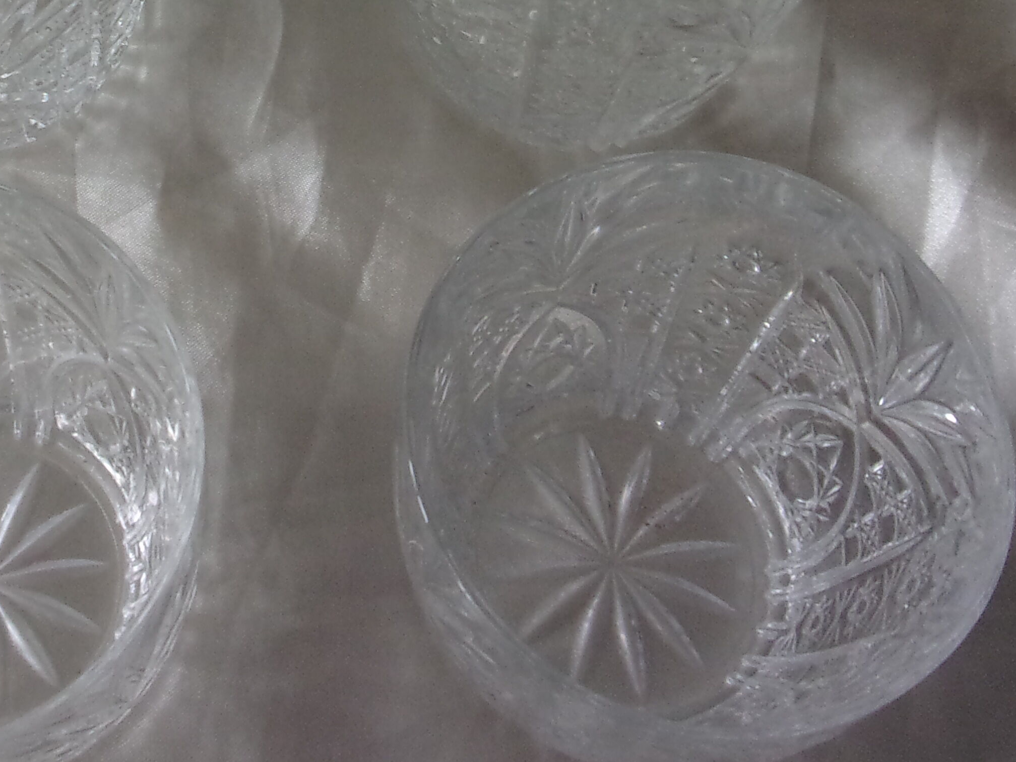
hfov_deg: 29.7
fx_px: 1878
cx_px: 222
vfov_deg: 21.9
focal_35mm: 64
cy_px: -49
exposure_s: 1/34
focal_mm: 5.1
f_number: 3.9
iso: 175
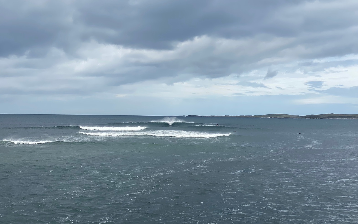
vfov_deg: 23.1
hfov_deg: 36.3
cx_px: 179
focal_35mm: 56
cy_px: 111
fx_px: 546
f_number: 2
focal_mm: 6
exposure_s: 1/1653
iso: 20
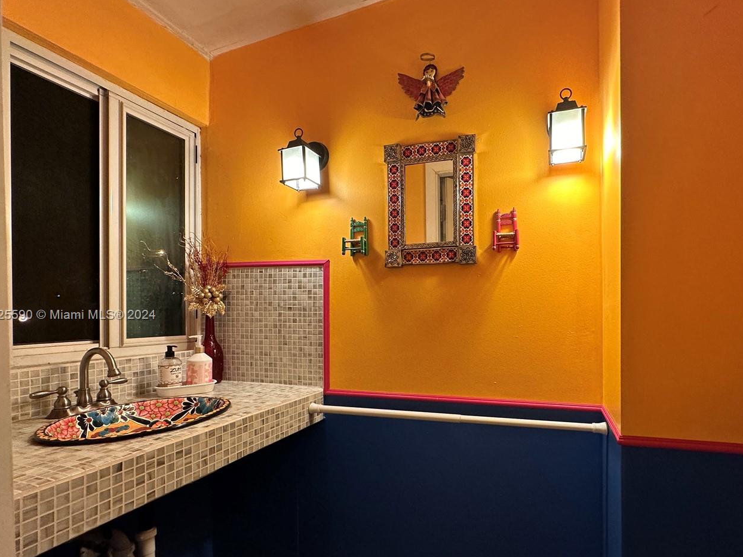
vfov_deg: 71.3
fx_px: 386
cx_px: 443
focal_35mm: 18
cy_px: 316
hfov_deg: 86.7
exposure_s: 1/120
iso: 160
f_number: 2.2
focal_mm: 2.22
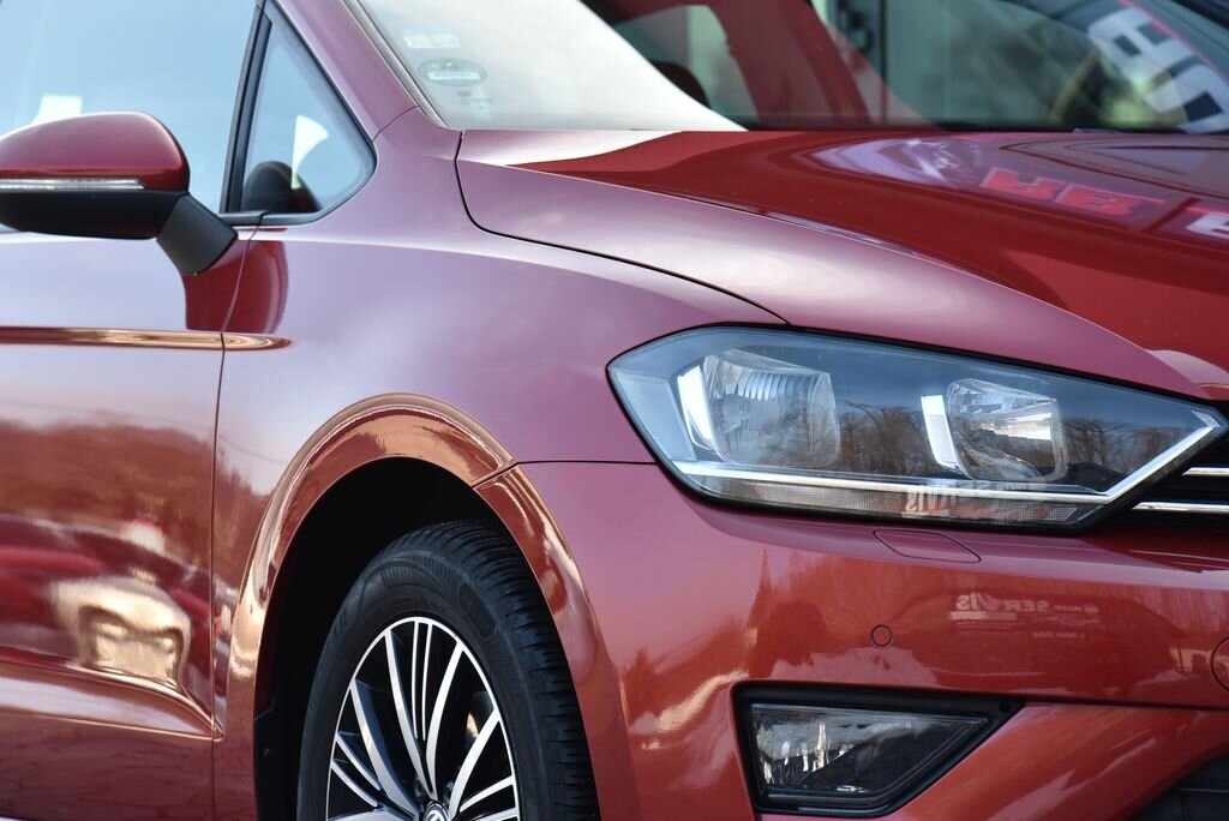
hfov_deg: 17.1
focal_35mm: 120
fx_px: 4099
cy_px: 410
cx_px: 614
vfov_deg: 11.4
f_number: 7.1
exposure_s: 1/200
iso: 500
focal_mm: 120
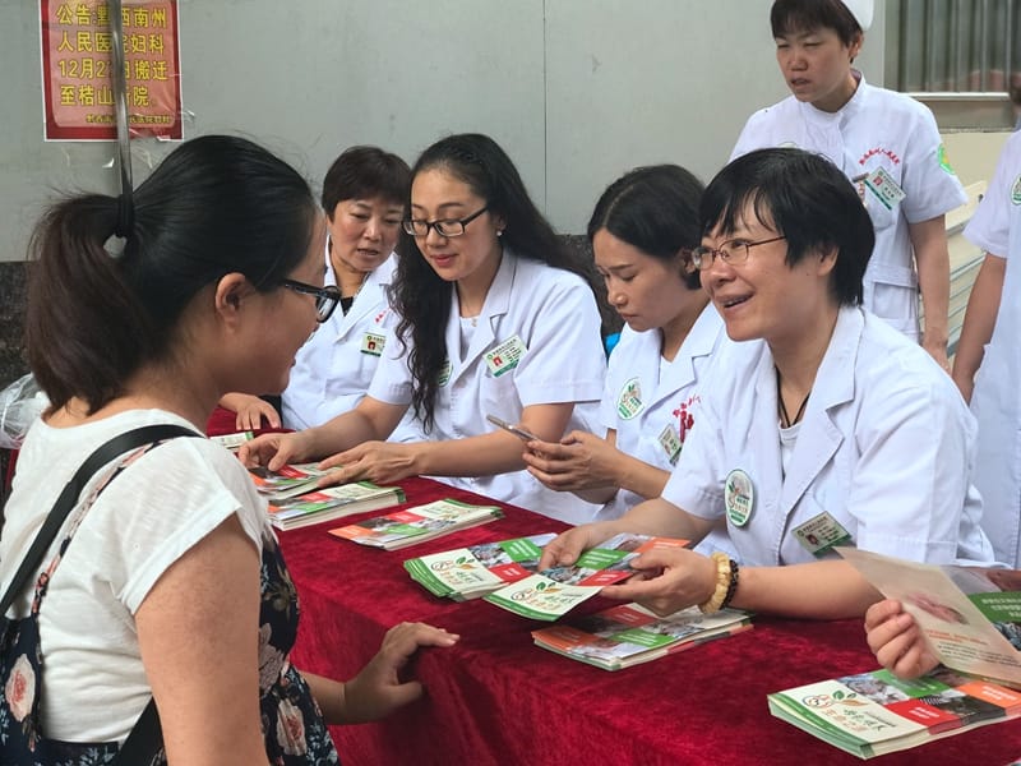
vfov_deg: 25.7
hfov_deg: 33.8
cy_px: 383
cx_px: 510
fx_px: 1681
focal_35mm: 57
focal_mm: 6.6
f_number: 2.8
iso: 25
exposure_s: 1/100
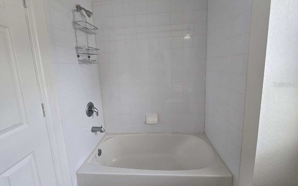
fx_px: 114
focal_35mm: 14
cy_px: 84
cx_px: 150
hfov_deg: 105.3
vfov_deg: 78.4
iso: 80
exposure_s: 1/120
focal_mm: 2.2
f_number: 2.2
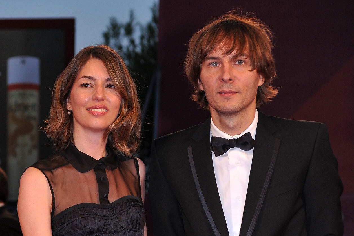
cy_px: 118
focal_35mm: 105
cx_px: 177
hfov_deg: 19.5
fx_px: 1032
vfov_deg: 13.0
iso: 640
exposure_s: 1/320
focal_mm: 105
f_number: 7.1
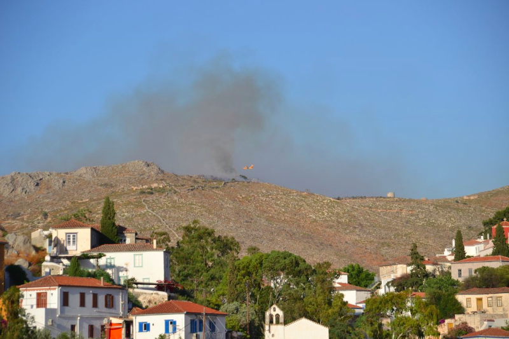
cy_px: 170
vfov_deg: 7.3
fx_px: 2650
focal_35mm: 188
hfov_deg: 11.0
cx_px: 254
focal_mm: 125
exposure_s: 1/500
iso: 100
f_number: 5.6
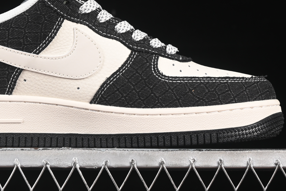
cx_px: 97
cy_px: 38
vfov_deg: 9.9
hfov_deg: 14.8
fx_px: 1096
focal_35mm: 138
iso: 160
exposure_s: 1/60
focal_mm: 50
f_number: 6.3
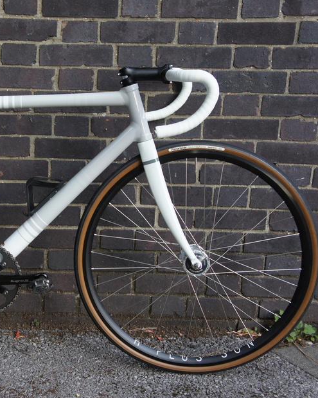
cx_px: 25
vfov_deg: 32.6
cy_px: 199
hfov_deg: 25.4
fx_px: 679
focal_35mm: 58
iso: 800
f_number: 4
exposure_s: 1/50
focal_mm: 27
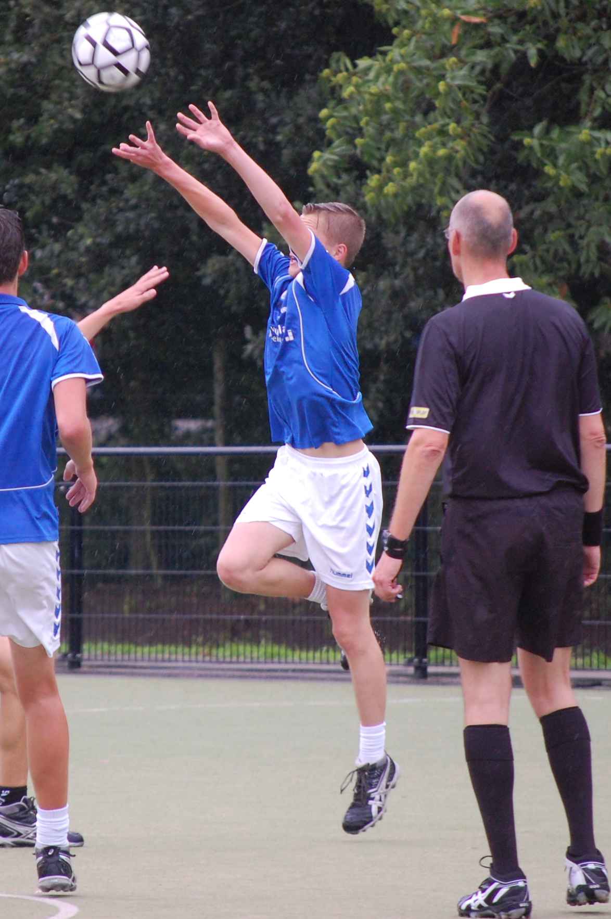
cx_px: 306
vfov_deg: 6.9
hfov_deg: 4.6
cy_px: 460
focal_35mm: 300
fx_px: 7652
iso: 800
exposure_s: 1/400
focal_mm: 200
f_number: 5.6
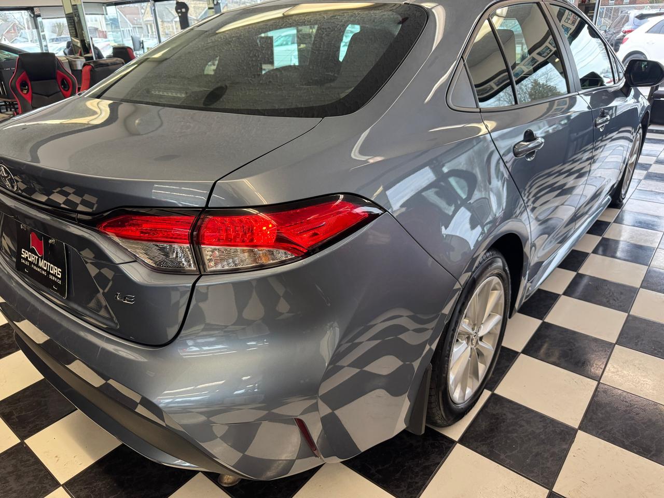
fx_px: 460
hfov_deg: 71.6
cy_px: 249
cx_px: 332
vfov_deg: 56.8
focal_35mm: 24
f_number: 1.78
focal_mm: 6.76
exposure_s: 1/120
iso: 200
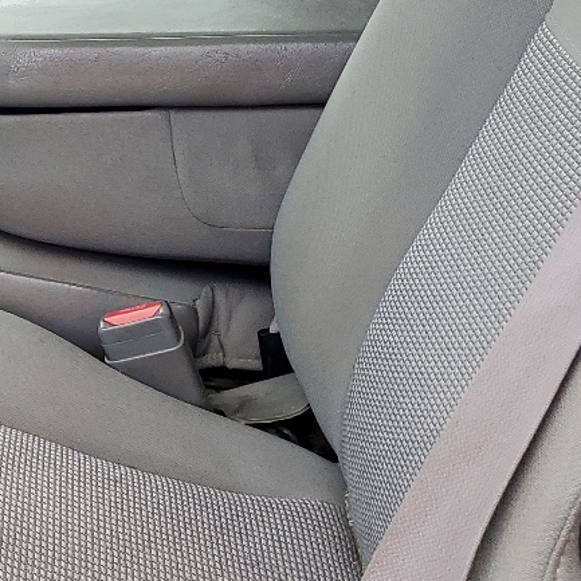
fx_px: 1614
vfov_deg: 20.4
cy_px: 246
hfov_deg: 18.1
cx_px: -301
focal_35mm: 85
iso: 50
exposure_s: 1/323
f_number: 1.5
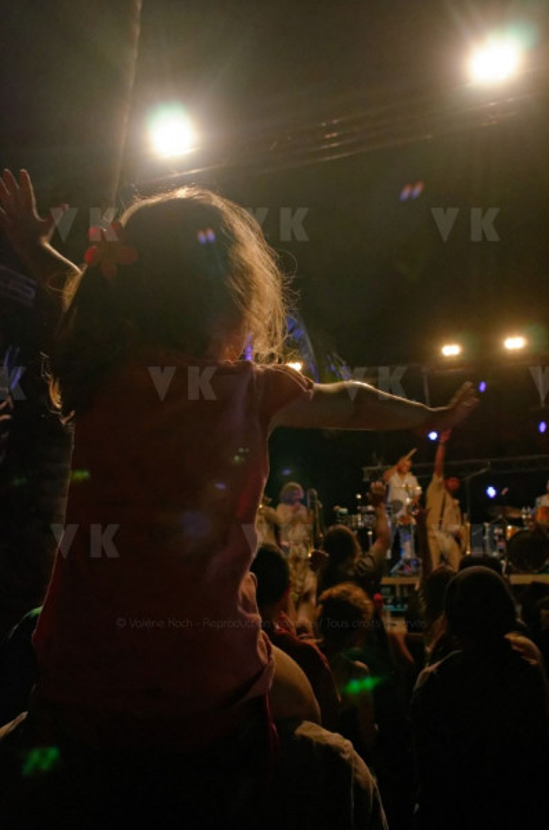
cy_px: 415
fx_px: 828
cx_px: 274
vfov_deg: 53.2
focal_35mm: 36
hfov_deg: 36.7
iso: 4000
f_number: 5.6
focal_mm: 24
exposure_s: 1/60
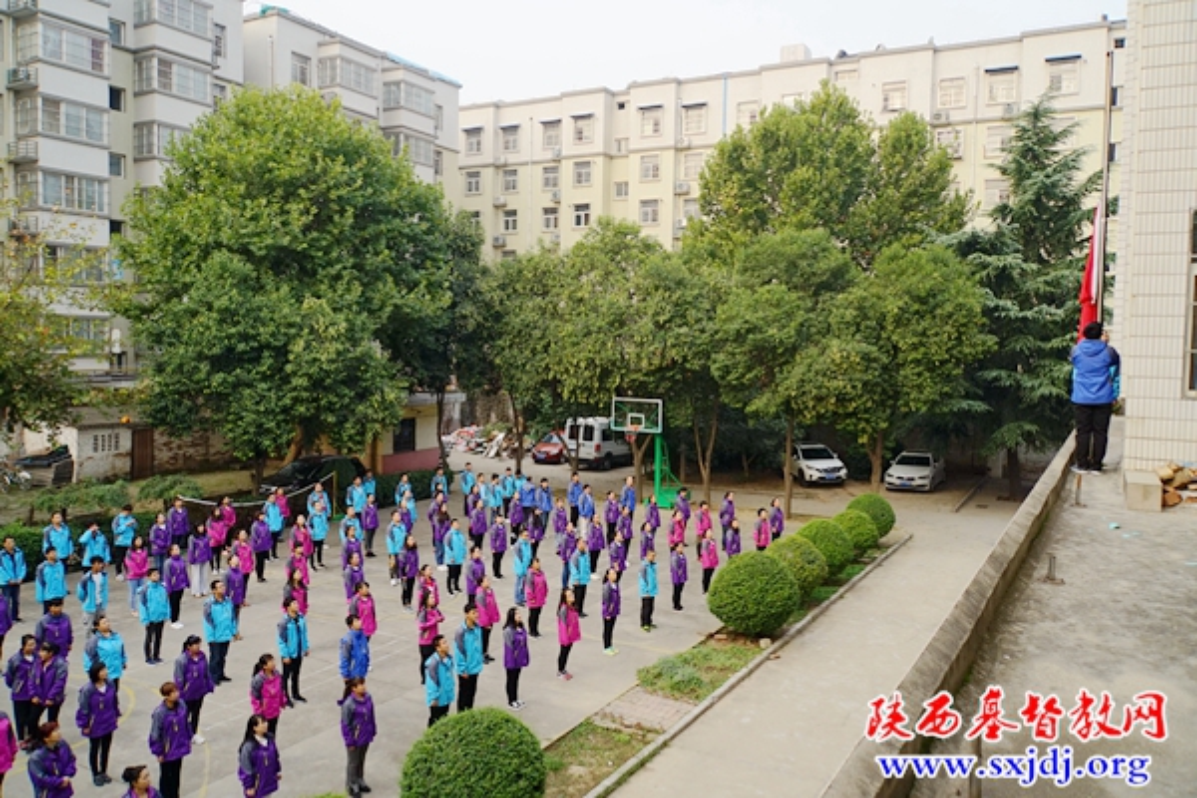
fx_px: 898
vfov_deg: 47.9
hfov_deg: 67.4
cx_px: 598
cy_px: 399
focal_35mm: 27
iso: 100
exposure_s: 1/60
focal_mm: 18
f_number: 4.5
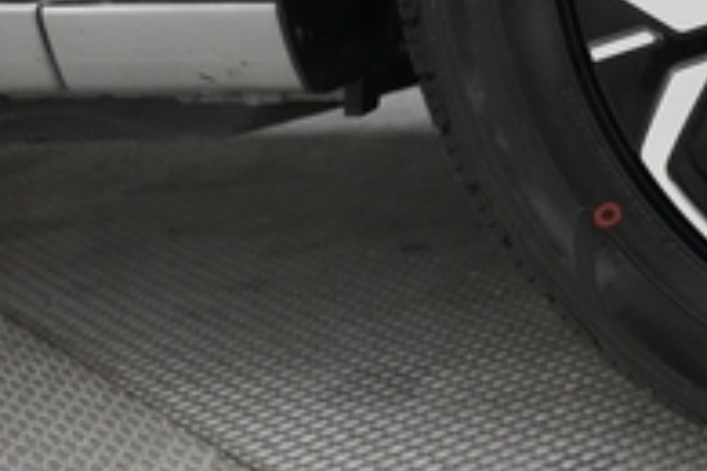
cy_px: -69
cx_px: 1019
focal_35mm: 82
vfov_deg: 16.1
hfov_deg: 21.4
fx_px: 1610
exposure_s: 1/160
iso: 6400
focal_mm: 25
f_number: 2.8
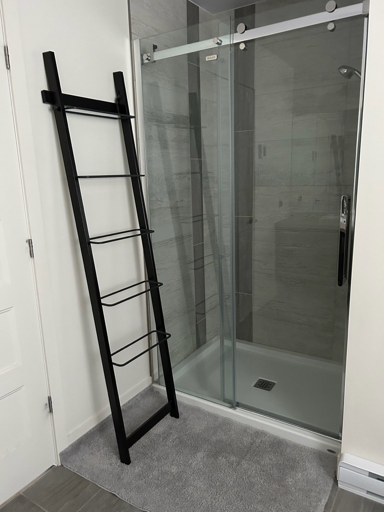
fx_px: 385
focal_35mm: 26
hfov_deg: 53.1
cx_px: 192
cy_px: 256
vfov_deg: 67.3
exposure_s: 1/40
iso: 640
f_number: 1.5
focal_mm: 5.7
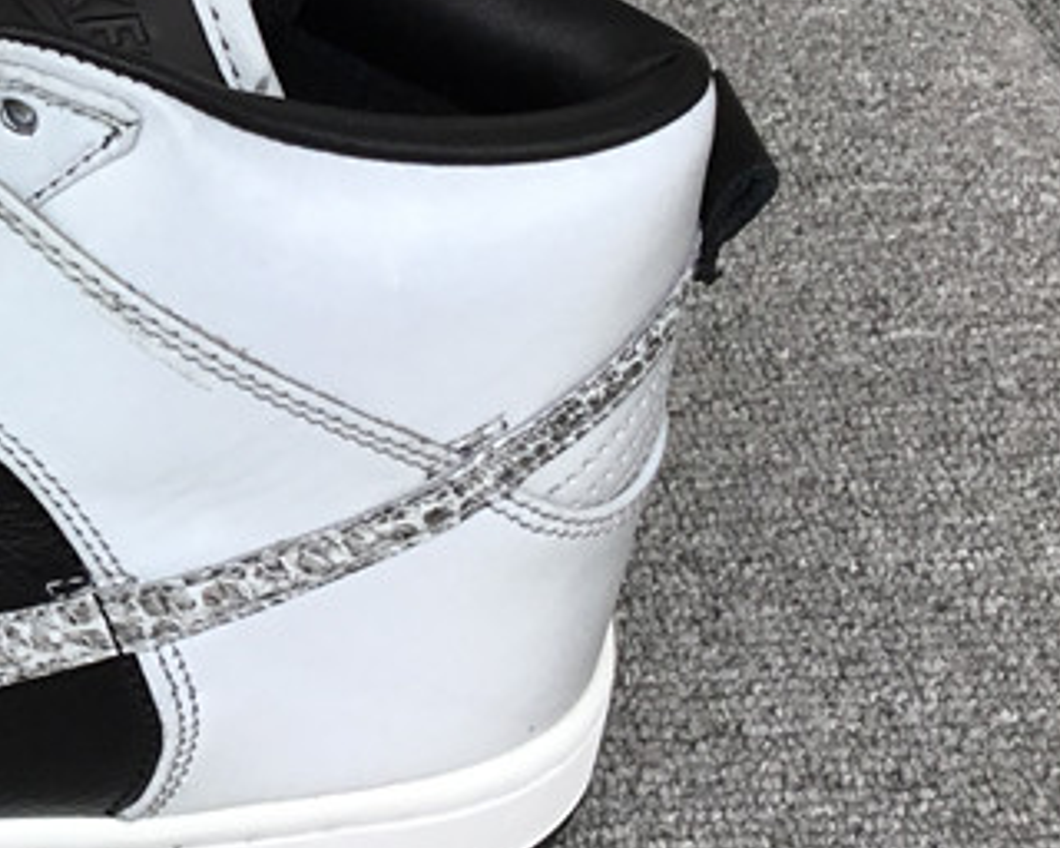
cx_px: -315
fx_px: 2667
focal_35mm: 85
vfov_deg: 18.0
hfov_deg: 20.5
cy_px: 296
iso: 25
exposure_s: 1/271
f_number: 2.4
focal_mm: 3.3
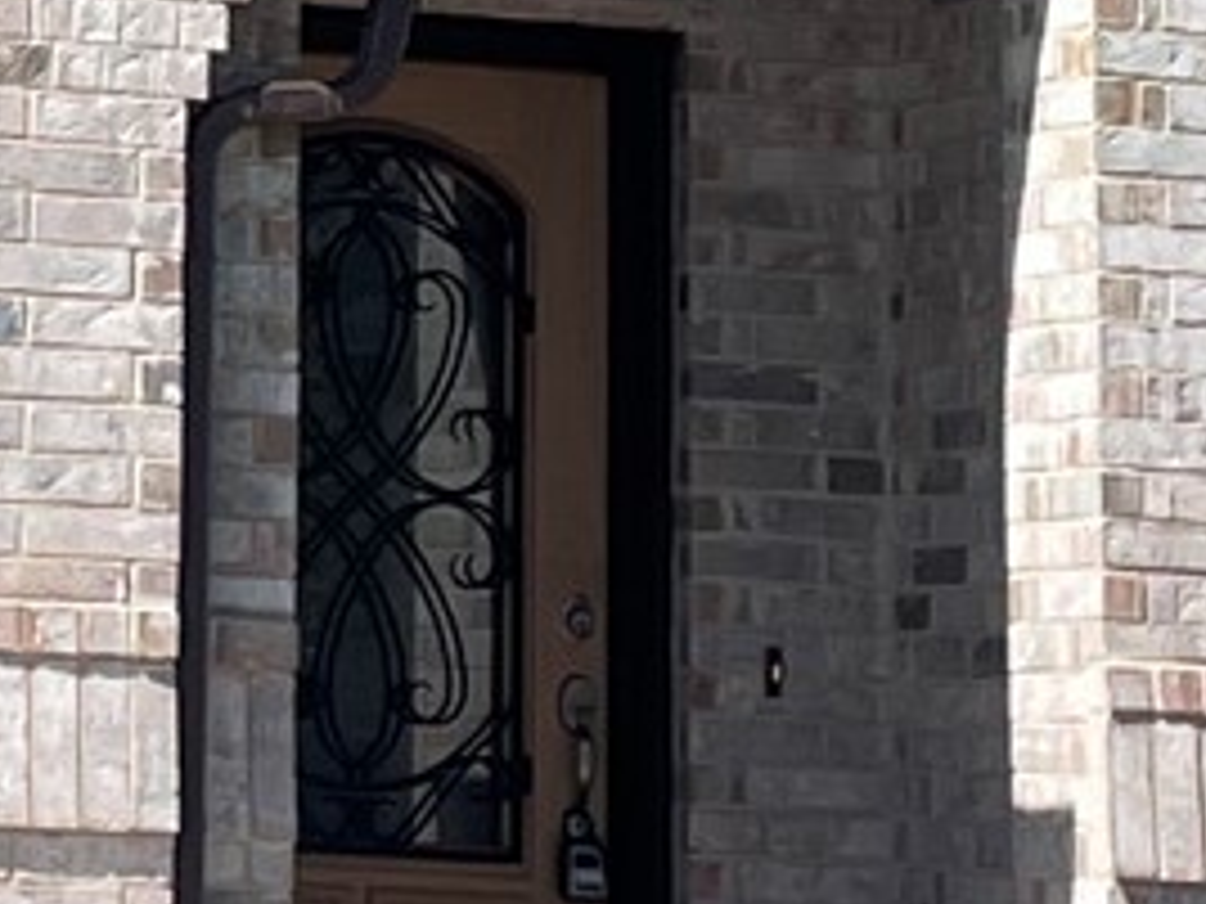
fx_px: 6933
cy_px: -1003
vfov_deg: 7.2
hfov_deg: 9.7
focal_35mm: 199
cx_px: -468
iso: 32
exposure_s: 1/3610
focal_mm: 4.2
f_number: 1.6
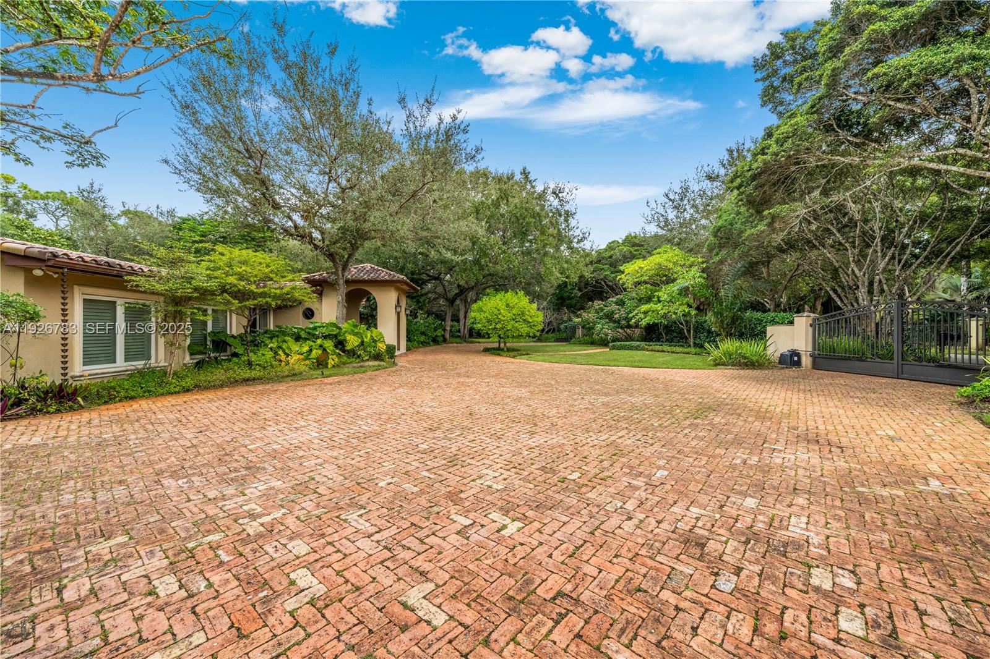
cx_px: 495
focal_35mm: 13
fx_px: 357
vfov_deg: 85.4
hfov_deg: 108.3
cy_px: 330
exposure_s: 1/25
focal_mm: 13
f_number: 11
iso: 100
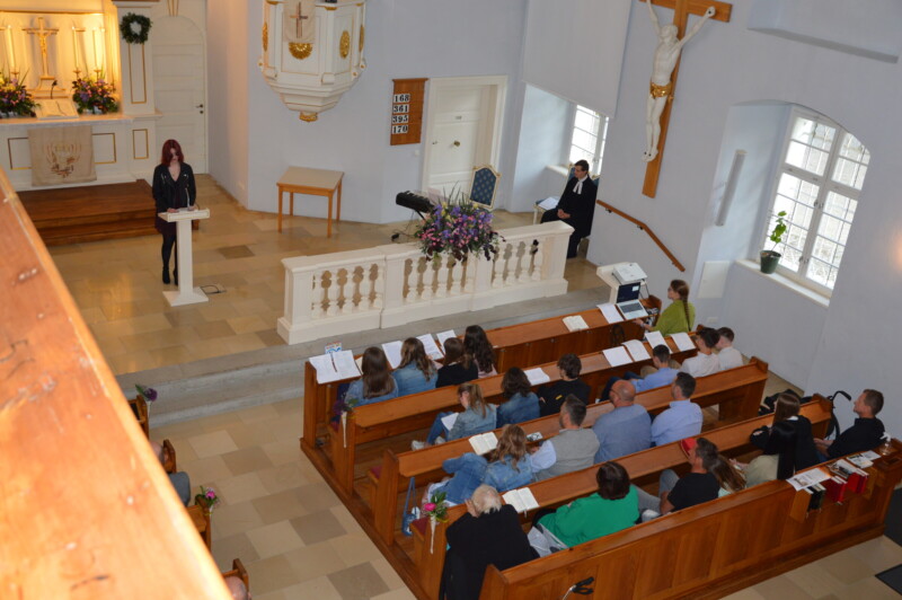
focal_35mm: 39
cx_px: 451
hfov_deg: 49.6
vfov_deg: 34.2
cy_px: 300
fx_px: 976
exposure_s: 1/60
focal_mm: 26
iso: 560
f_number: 4
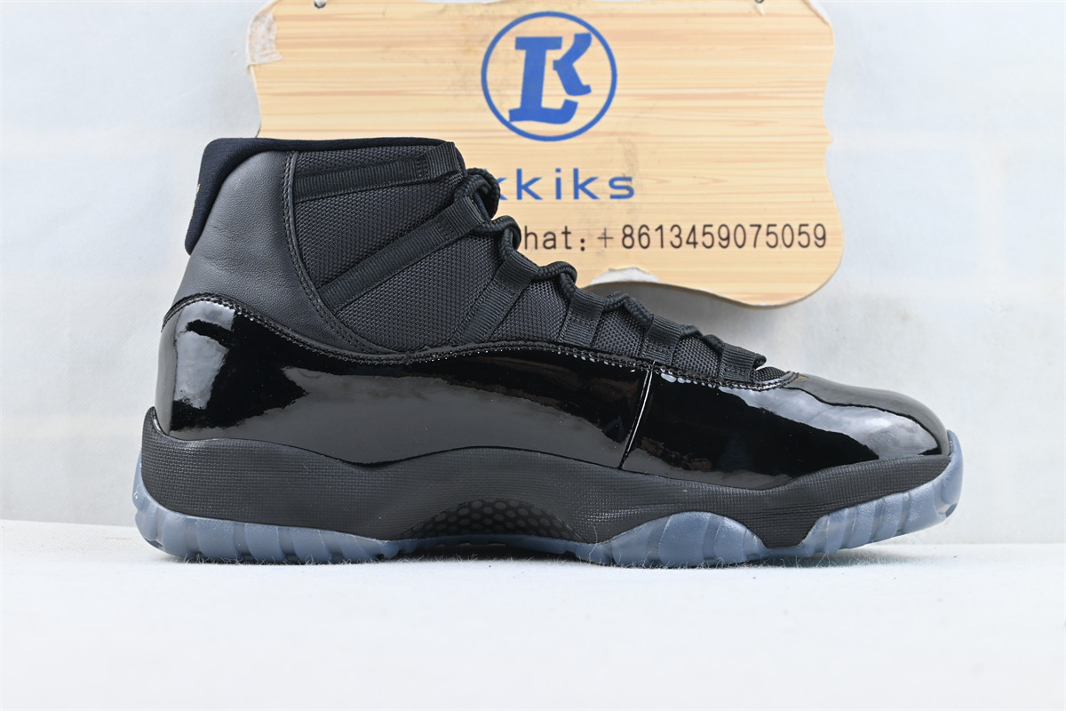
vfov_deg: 31.9
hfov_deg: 46.4
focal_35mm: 42
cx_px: 533
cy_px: 356
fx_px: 1244
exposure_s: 1/30
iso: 100
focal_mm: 28
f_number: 4.5
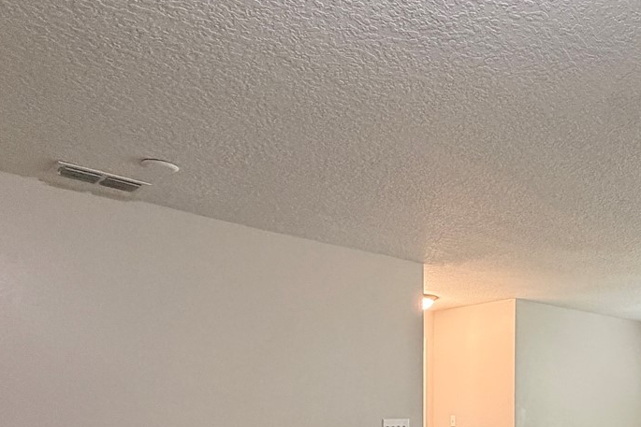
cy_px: 416
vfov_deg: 35.6
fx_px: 605
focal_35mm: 34
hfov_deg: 49.1
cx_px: 590
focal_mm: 2.22
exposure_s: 1/60
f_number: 2.2
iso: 400
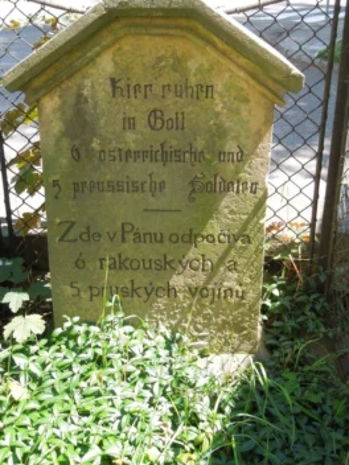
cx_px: 174
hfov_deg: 33.6
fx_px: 578
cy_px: 232
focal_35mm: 43
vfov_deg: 43.9
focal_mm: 7.8
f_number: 3.9
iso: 400
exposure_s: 1/400
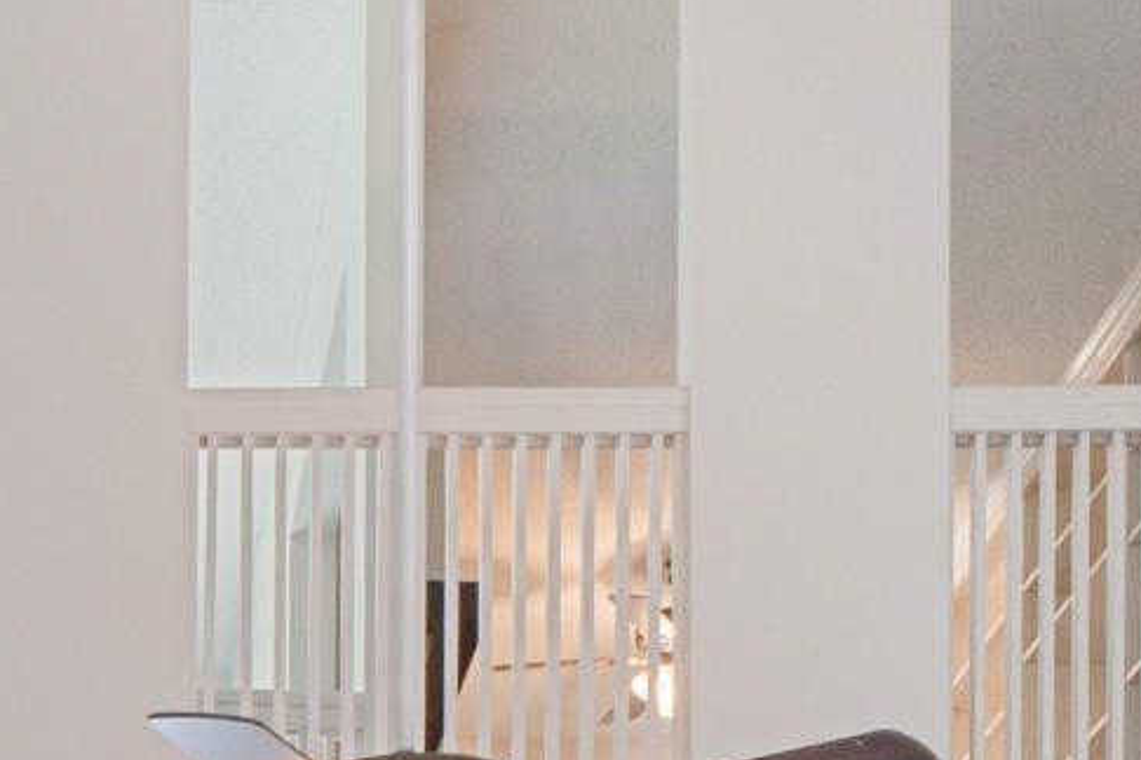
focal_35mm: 111
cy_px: 1914
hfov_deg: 17.9
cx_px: -54
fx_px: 3518
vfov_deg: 10.4
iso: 320
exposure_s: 1/6
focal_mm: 12
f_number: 8
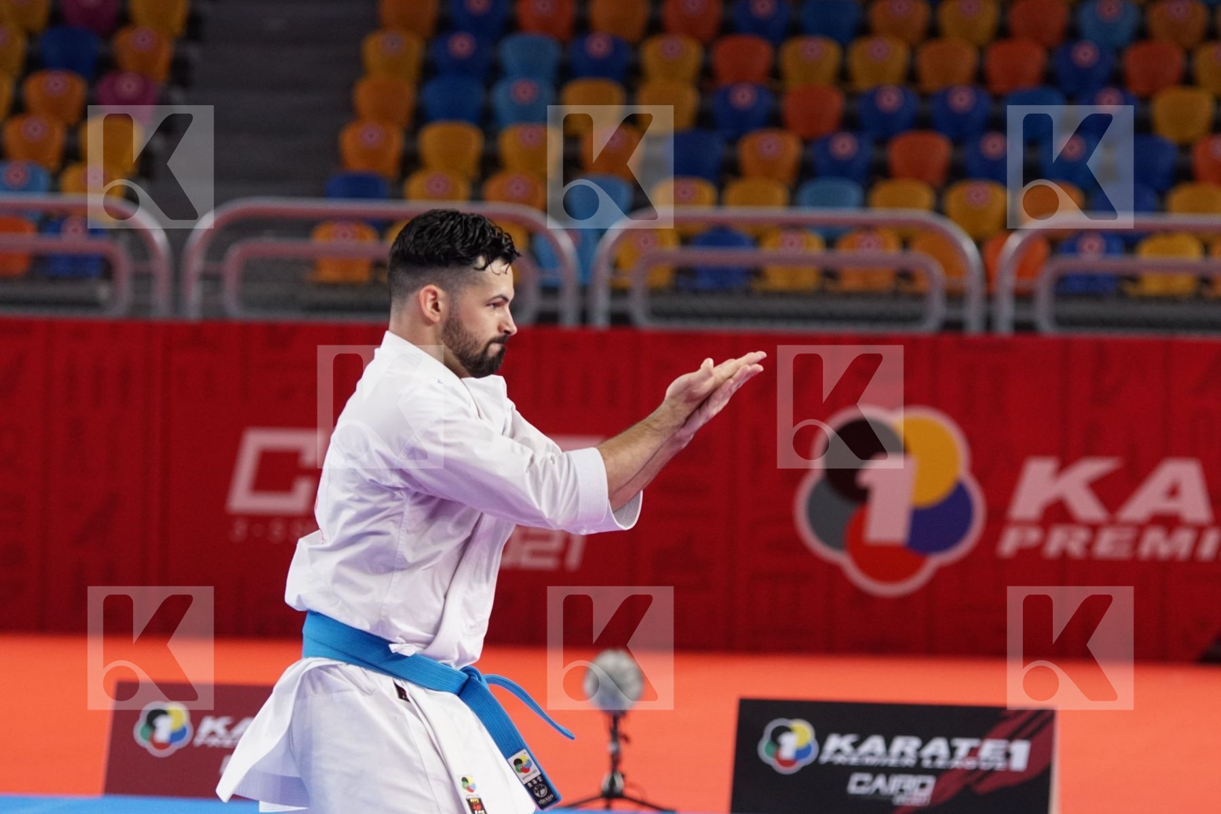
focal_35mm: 202
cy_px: 407
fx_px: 6868
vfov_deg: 6.8
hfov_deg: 10.2
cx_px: 610
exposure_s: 1/400
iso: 1000
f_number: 3.2
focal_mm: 135
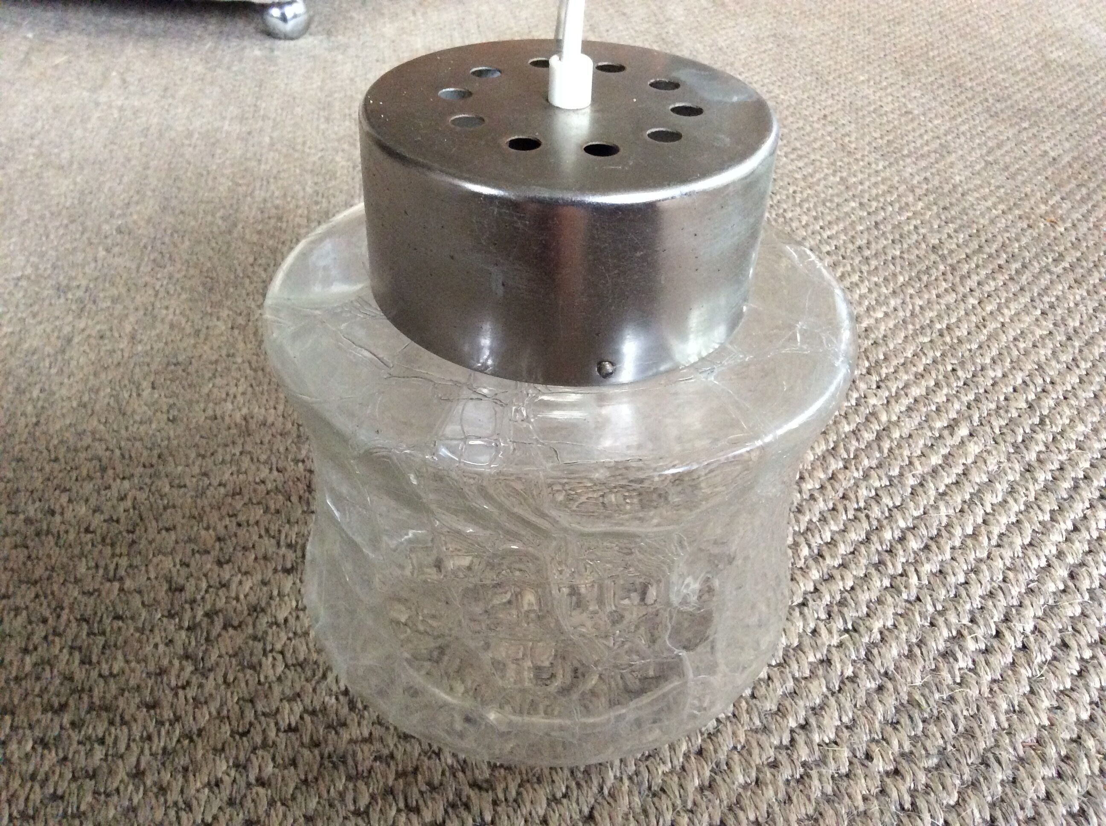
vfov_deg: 44.1
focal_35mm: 32
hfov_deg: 56.9
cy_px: 413
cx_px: 553
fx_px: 1021
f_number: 2.4
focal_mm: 3.3
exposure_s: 1/25
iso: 250
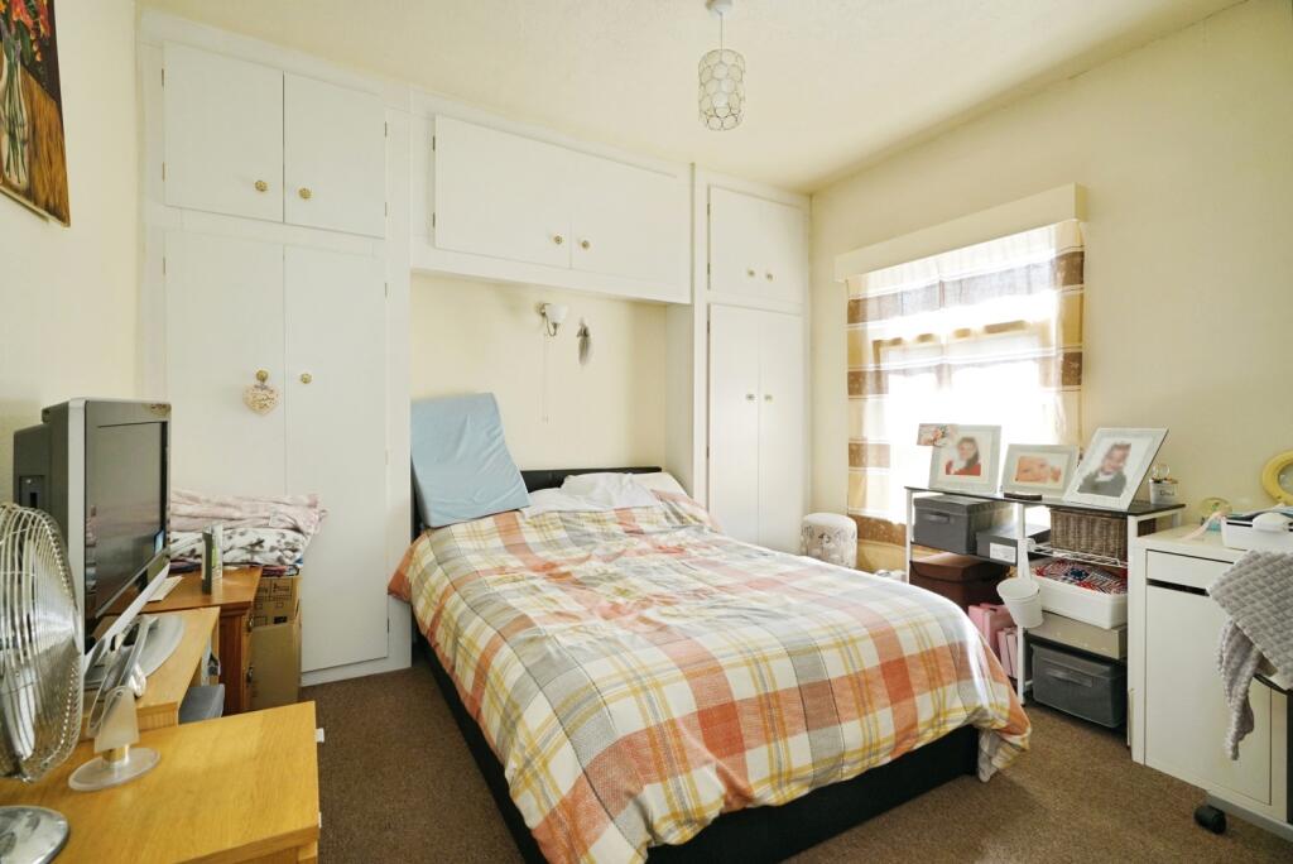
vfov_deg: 73.8
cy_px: 432
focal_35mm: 16
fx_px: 575
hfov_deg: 96.7
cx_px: 646
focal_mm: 16
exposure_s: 1/100
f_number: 7.1
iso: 1250
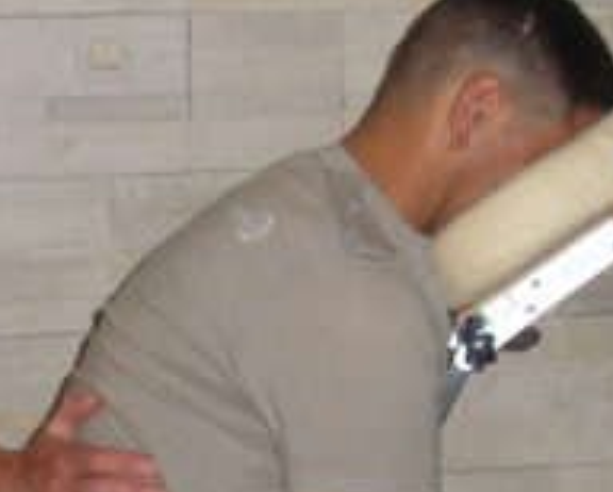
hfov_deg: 12.9
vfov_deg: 10.4
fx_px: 2688
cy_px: 454
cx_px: 89
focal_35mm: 148
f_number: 3
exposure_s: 1/45
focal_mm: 6.3
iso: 100
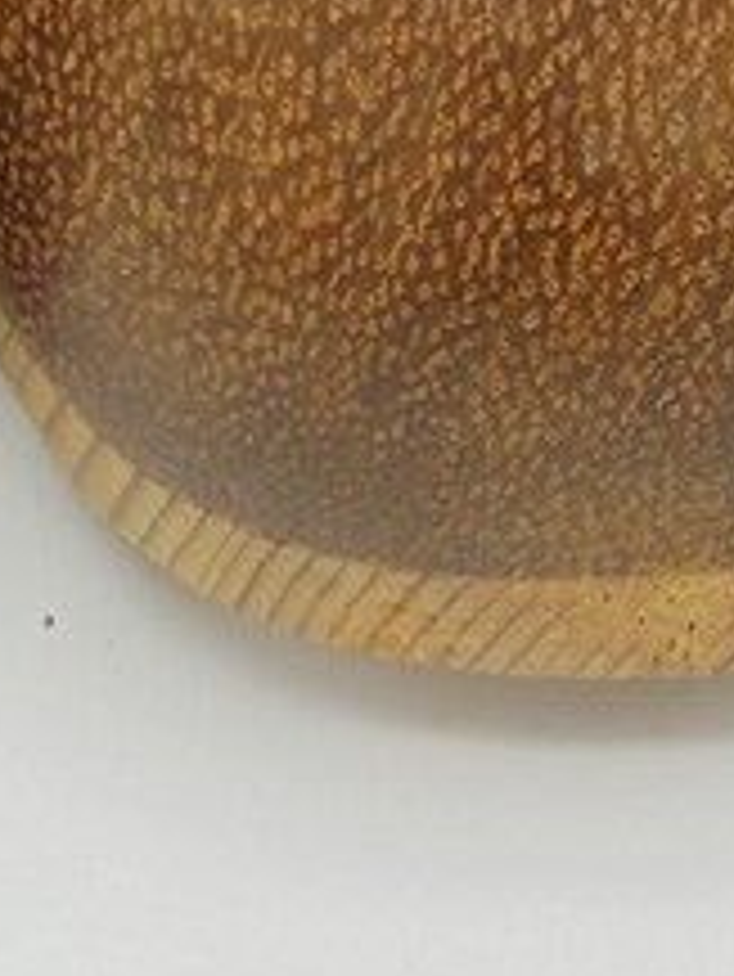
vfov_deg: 13.3
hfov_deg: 10.5
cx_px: 511
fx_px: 3982
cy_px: -396
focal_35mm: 141
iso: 100
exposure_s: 1/40
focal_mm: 6.1
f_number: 4
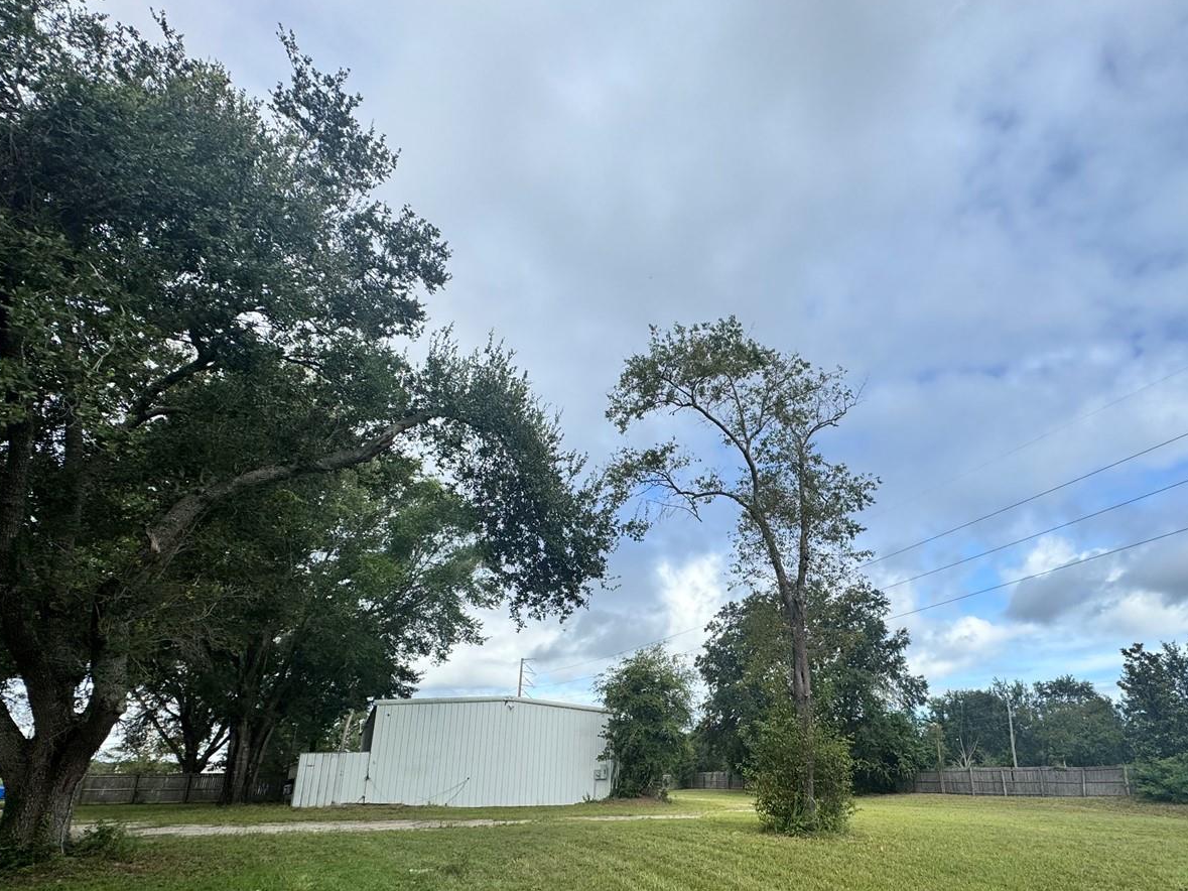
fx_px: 652
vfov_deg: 67.2
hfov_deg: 83.9
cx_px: 694
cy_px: 578
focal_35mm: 19
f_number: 2.2
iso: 40
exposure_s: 1/1236
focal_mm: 2.22
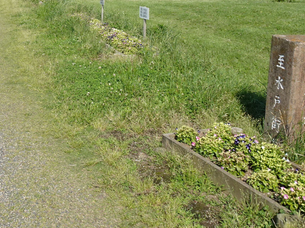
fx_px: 458
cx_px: 41
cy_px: 10
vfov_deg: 26.8
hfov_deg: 35.1
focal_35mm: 52
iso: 100
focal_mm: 4.25
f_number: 3.5
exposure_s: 1/1000
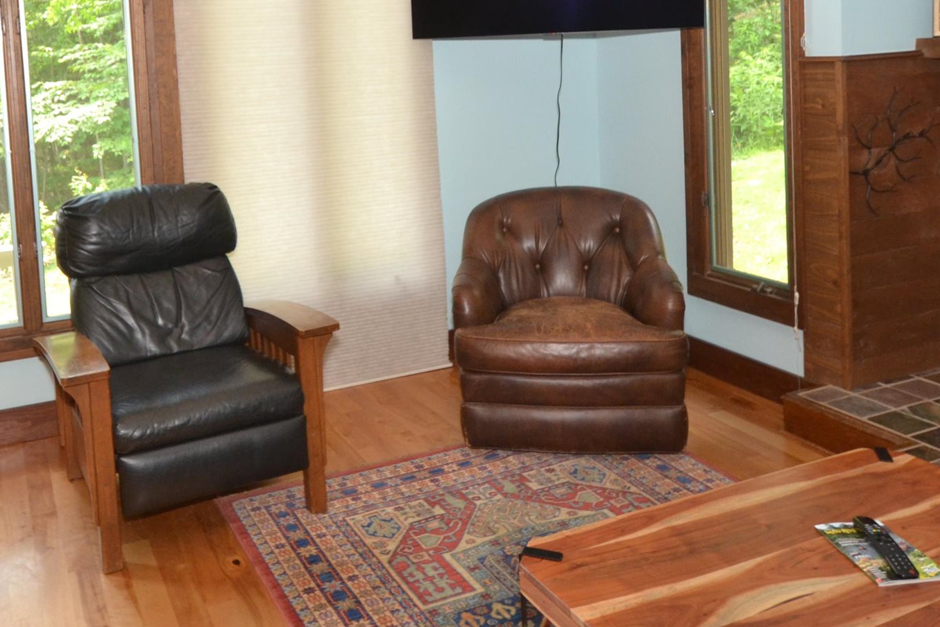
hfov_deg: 54.9
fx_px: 888
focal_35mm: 34
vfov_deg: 36.4
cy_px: 56
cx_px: 331
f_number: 4
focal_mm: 10
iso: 800
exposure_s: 1/60
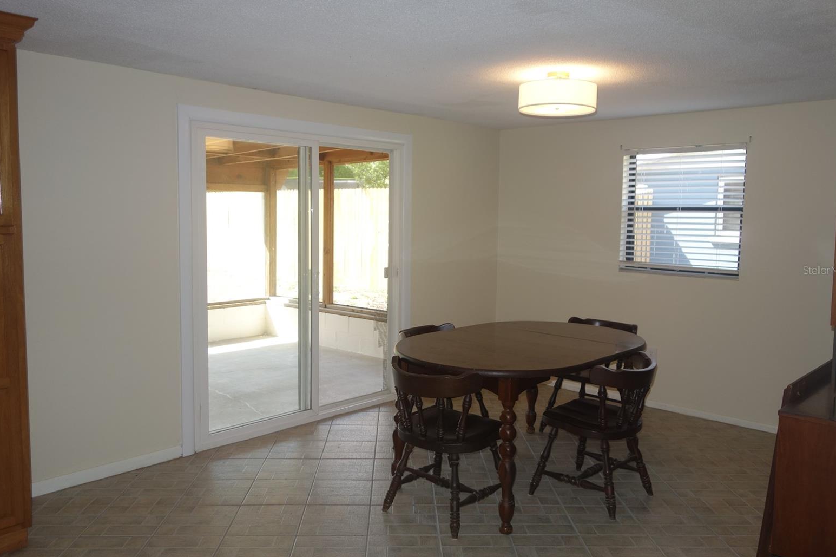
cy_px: 270
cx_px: 418
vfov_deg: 44.9
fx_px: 673
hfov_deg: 63.7
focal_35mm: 29
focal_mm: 10.4
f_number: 2.5
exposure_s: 1/100
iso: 125
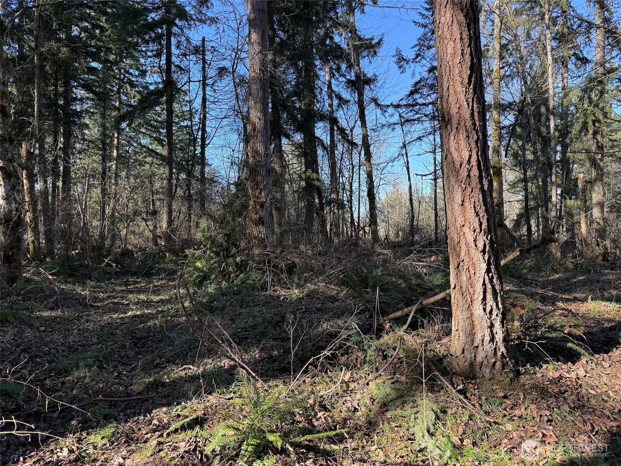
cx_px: 310
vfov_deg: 56.8
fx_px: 431
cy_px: 233
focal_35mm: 24
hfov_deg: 71.6
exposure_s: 1/689
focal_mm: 6.76
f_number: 1.78
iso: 100
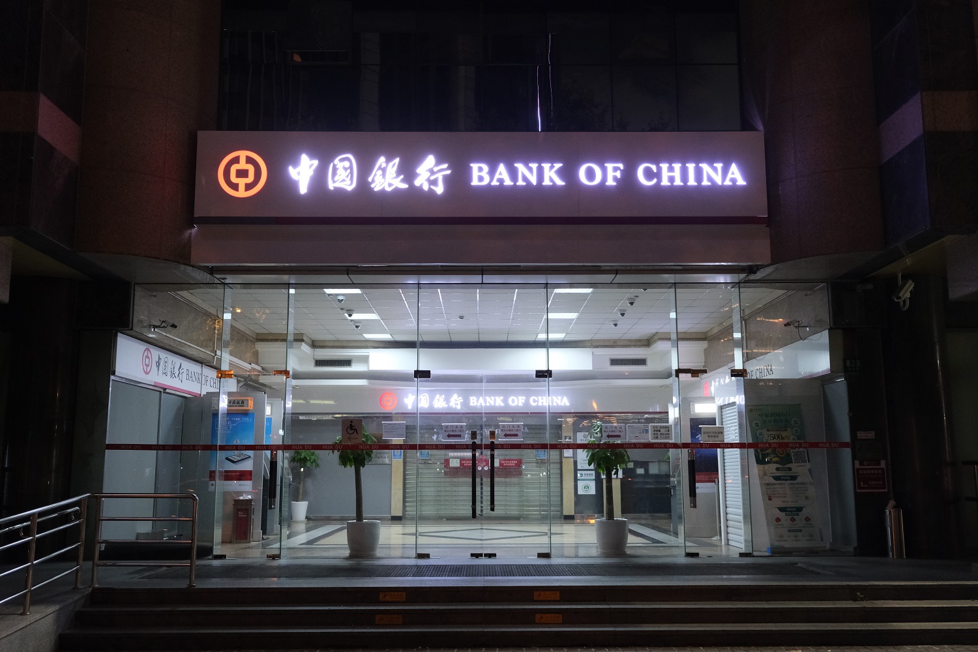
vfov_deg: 42.3
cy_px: 326
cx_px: 489
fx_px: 842
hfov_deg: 60.3
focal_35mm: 31
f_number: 3.2
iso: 1600
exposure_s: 1/28
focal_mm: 20.5
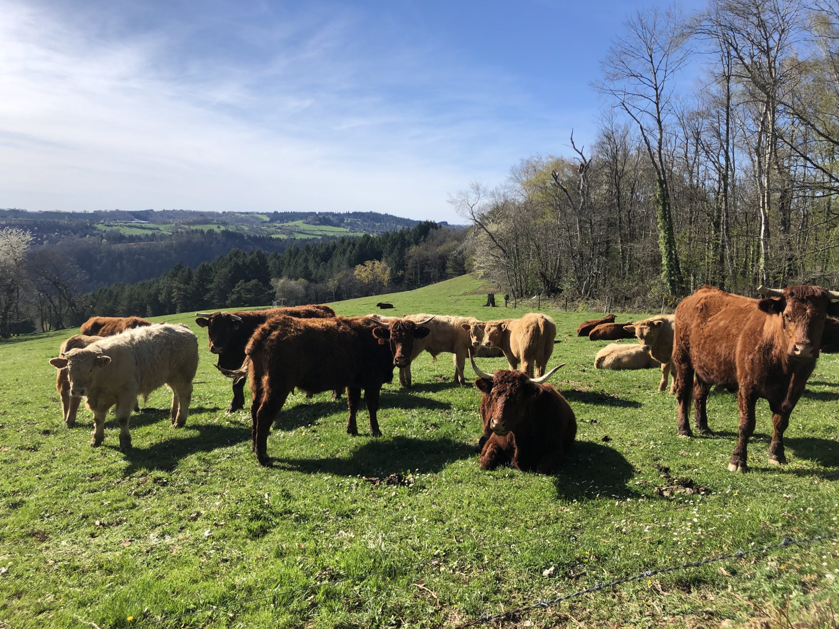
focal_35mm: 28
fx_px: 679
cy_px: 314
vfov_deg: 49.7
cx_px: 420
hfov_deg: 63.4
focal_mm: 3.99
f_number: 1.8
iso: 20
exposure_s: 1/2088
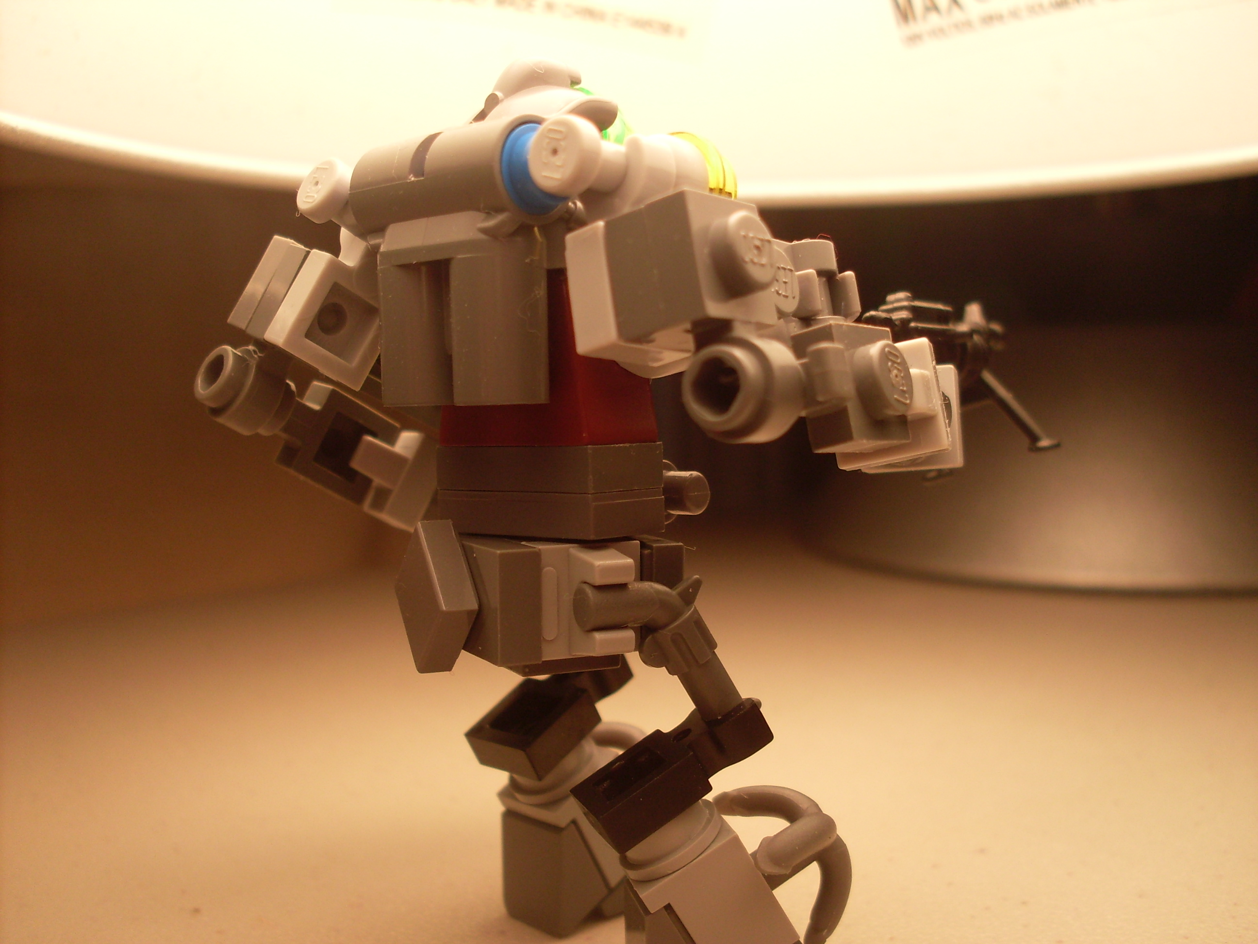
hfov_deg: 49.0
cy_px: 472
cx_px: 629
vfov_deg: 37.7
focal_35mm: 38
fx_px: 1381
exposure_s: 1/250
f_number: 2.8
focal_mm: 6.3
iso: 80
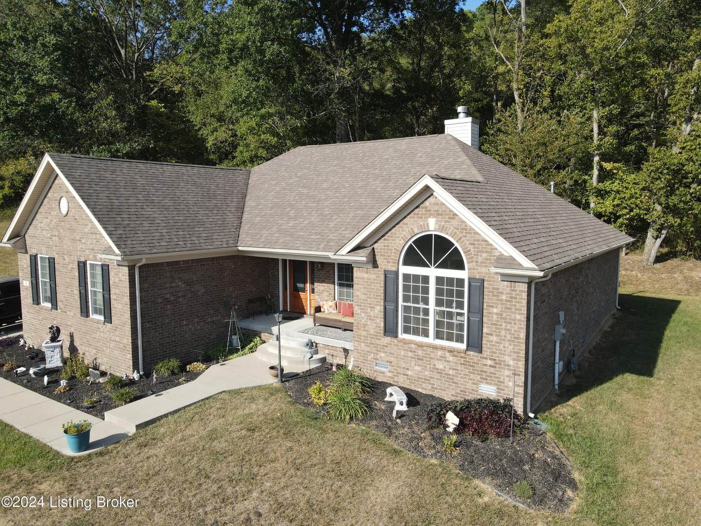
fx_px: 486
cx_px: 350
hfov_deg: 71.6
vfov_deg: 56.8
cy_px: 263
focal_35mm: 24
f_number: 2.8
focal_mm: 4.5
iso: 100
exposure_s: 1/400
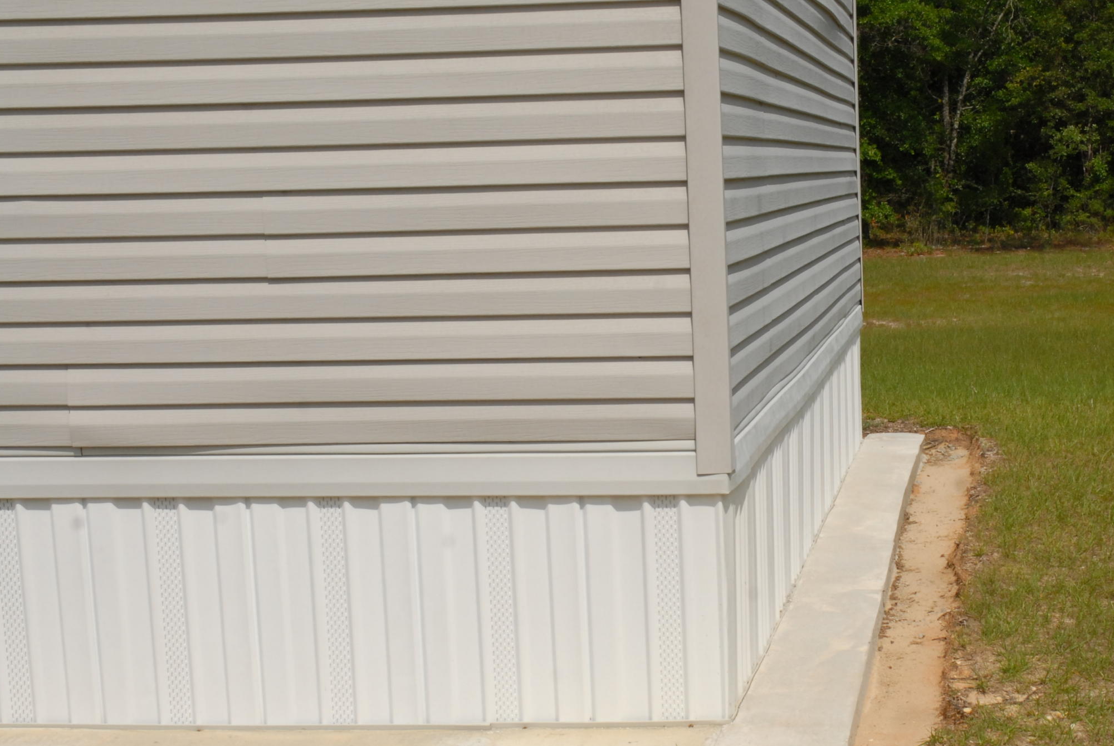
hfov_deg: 32.4
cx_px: 813
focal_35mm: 61
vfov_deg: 22.3
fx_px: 1882
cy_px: 488
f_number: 13
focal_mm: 27
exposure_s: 1/640
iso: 400
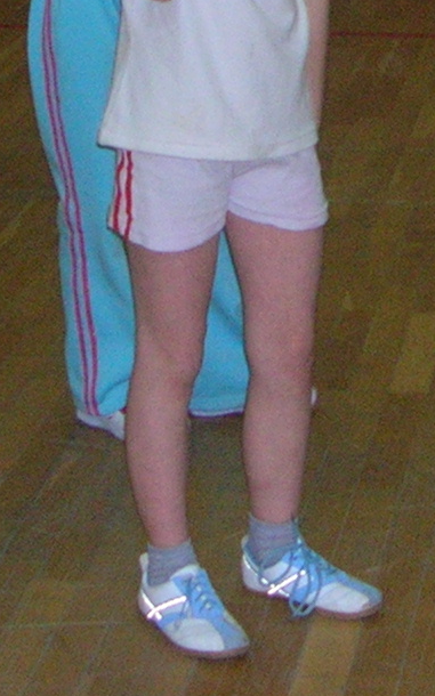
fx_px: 2638
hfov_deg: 9.3
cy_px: -184
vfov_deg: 14.5
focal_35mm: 139
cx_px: 583
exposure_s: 1/60.1
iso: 155
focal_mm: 5.8
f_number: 2.8
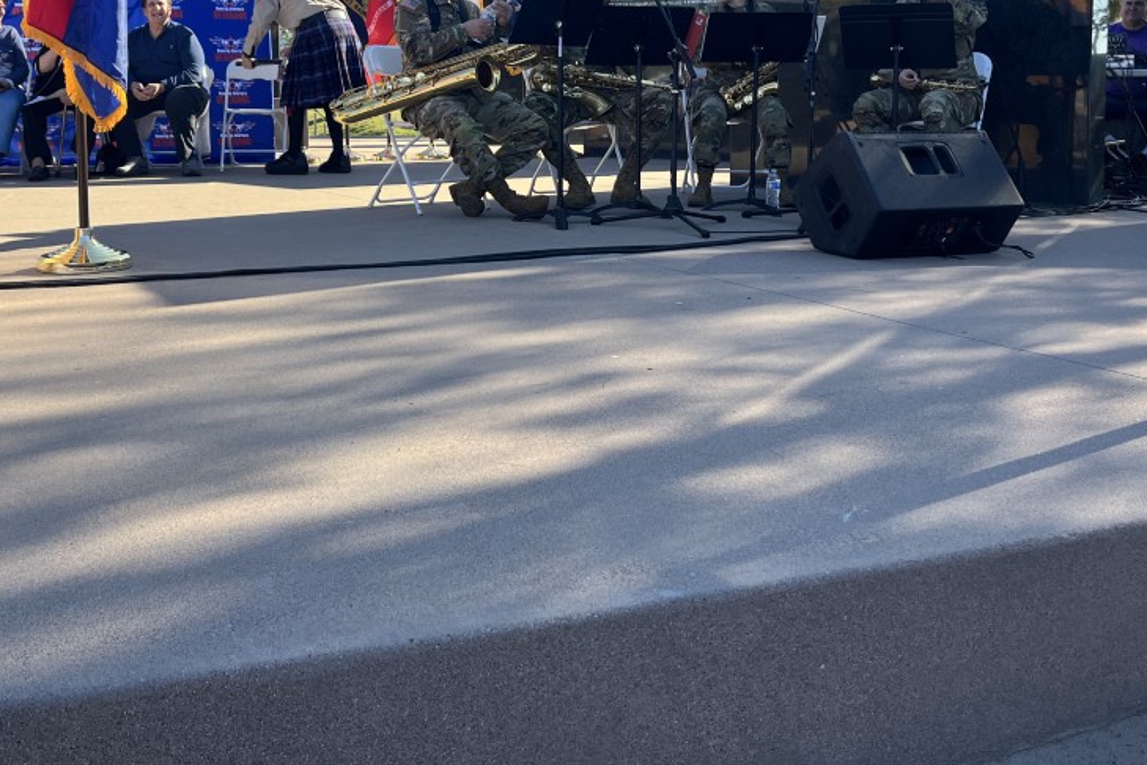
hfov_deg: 50.6
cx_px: 519
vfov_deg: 34.3
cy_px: 192
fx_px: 1211
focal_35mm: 38
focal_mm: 5.1
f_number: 1.6
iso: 50
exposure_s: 1/898
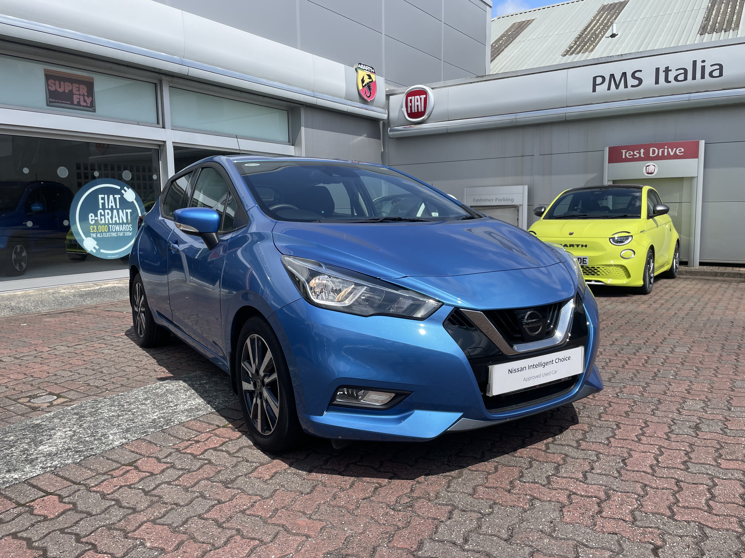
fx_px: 560
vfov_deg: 53.1
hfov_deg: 67.3
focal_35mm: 26
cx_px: 372
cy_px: 279
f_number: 1.6
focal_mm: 4.2
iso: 32
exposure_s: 1/3610
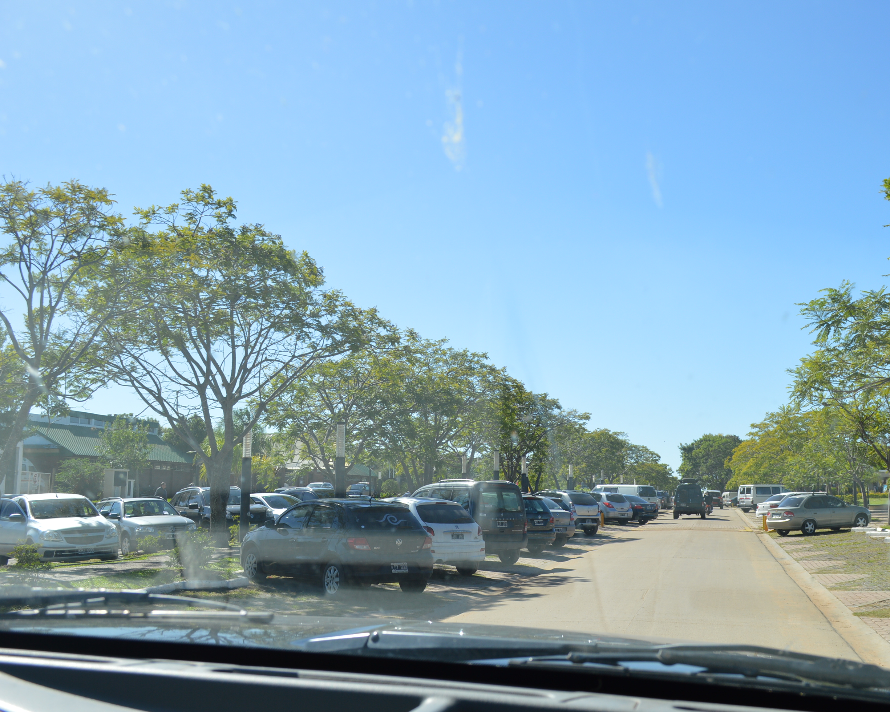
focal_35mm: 38
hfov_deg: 47.6
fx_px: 1001
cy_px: 360
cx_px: 546
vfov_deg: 39.2
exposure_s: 1/250
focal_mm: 22
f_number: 8
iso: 100
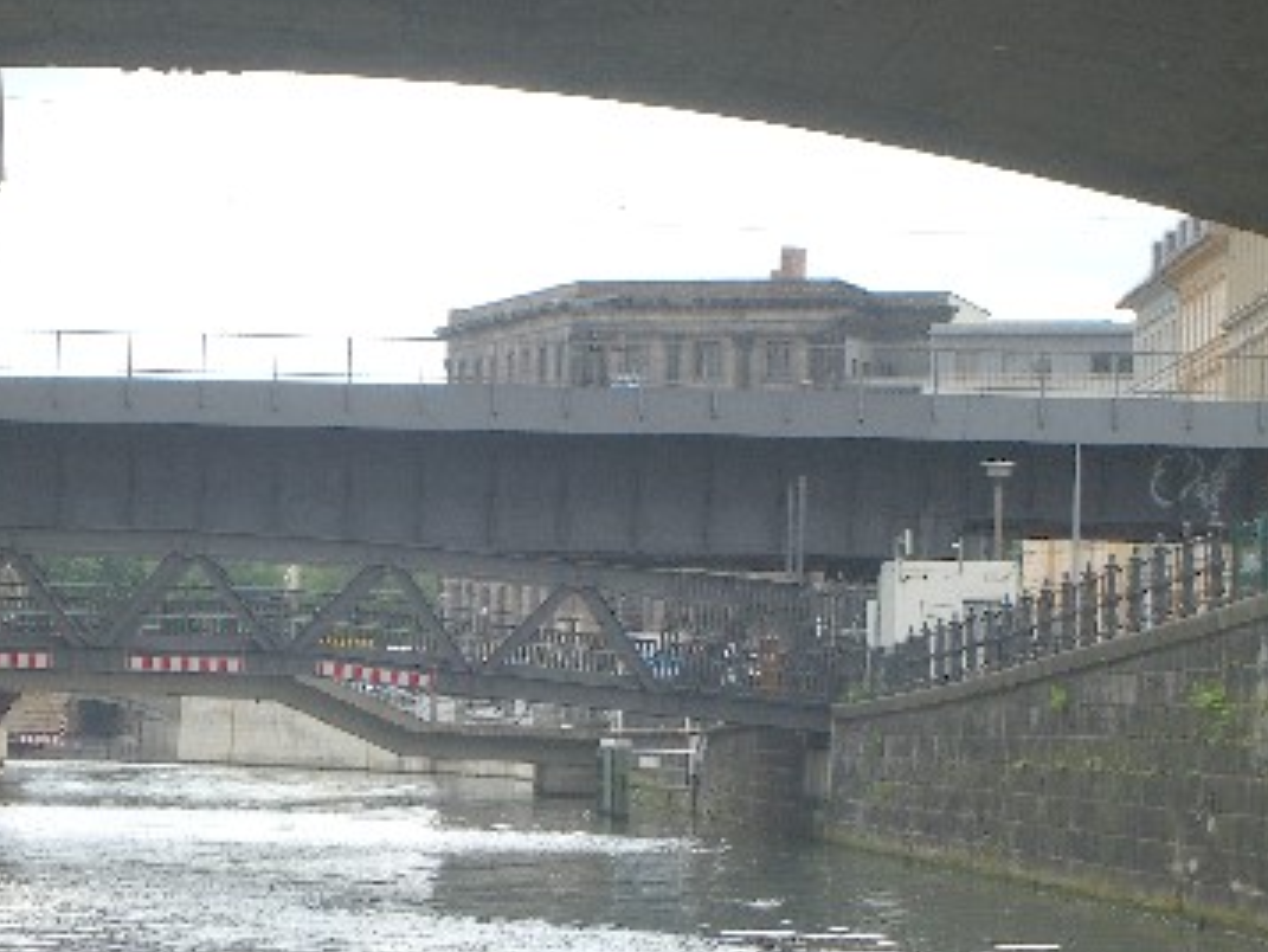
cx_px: 325
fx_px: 6816
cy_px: 591
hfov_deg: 10.6
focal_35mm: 186
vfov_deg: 8.0
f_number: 5.1
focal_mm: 23.7
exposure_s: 1/200
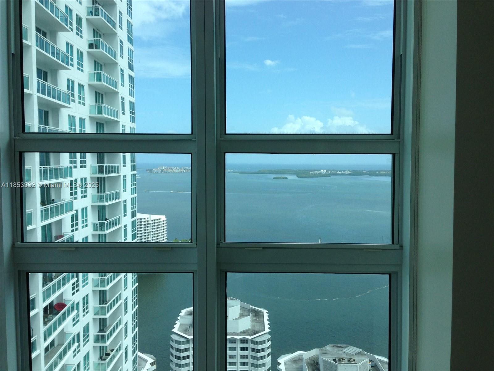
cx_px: 247
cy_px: 186
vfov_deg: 42.9
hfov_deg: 55.4
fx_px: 471
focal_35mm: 33
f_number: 2.4
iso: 50
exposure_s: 1/1153
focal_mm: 4.13
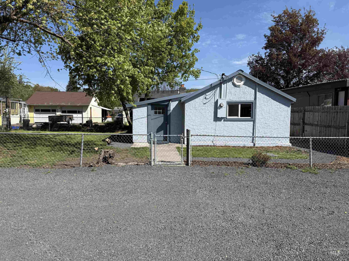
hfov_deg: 71.6
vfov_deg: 56.8
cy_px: 130
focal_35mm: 24
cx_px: 174
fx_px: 242
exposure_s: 1/4405
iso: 80
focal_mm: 6.76
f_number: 1.78
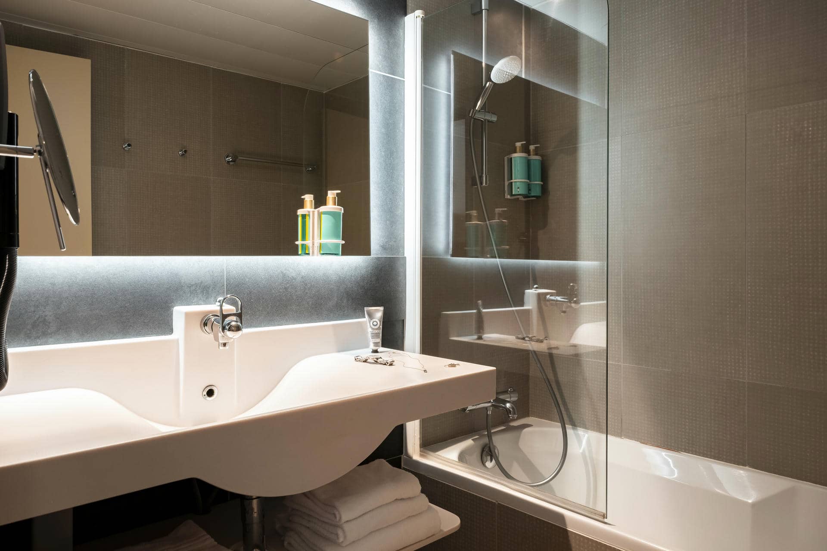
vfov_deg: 53.1
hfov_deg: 73.7
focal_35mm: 24
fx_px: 551
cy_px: 276
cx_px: 414
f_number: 7.1
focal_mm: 16
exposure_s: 1/5
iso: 80
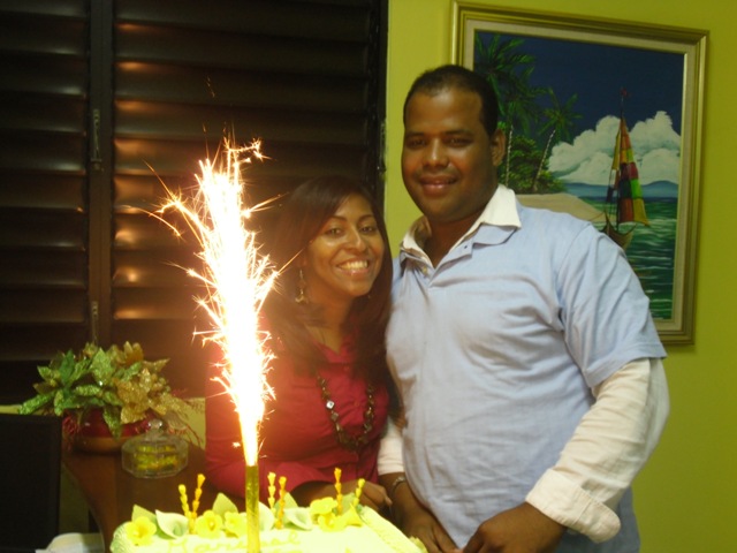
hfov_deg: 41.2
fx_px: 979
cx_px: 368
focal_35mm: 46
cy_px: 276
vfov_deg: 31.5
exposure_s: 1/5
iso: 200
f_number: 4.3
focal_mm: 8.2
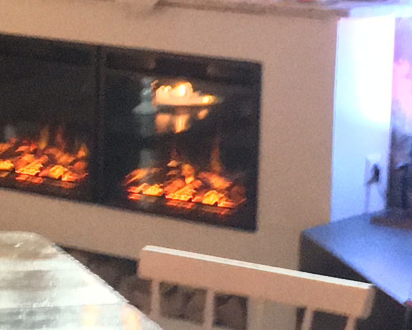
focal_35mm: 150
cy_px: 141
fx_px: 1829
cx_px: 230
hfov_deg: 12.8
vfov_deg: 10.3
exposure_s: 1/17
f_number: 2.2
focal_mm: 4.15
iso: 640
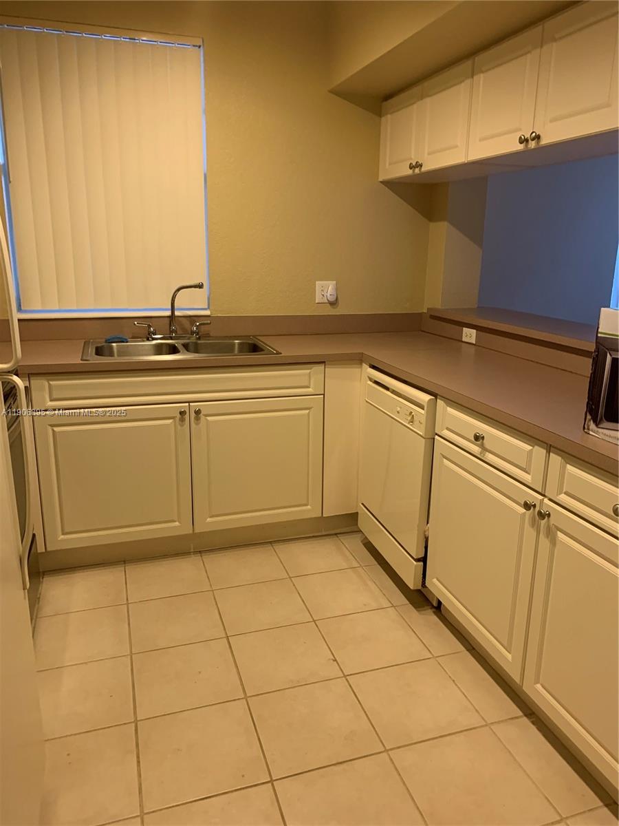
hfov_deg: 53.1
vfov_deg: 67.3
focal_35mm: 26
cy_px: 413
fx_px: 620
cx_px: 310
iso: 200
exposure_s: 1/60
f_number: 1.8
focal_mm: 4.25
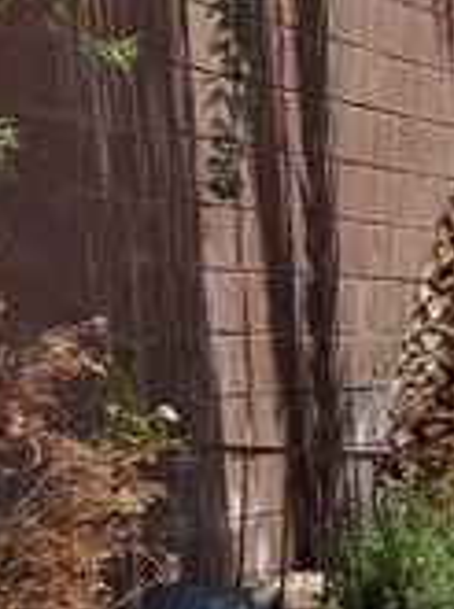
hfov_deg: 6.6
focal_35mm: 224
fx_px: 3932
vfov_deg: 8.5
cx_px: 196
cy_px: 1089
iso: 64
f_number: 1.78
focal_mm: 6.76
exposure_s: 1/6536
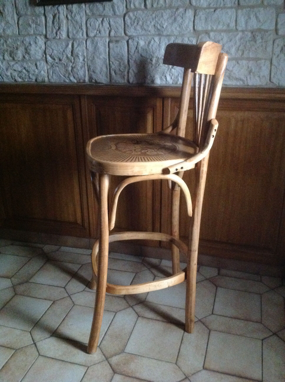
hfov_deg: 40.6
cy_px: 191
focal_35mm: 35
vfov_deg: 52.7
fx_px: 385
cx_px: 142
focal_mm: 4.28
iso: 800
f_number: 2.4
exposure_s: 1/15
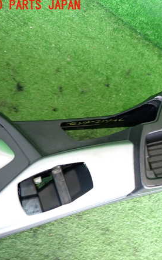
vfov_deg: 54.0
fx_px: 254
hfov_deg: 33.2
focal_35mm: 36
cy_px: 131
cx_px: 150
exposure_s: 1/30
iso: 400
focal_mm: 4.5
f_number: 2
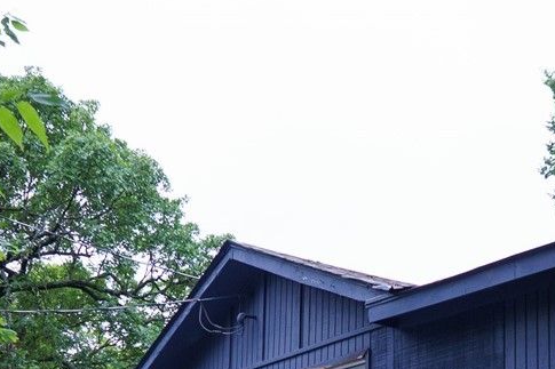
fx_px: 971
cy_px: 493
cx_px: 331
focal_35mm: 63
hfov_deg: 31.8
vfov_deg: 19.7
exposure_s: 1/200
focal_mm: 10
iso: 320
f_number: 2.8
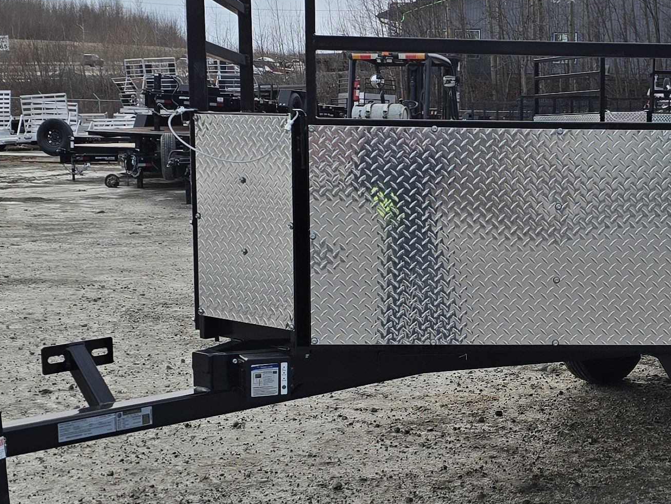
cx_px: 508
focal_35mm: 70
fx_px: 1357
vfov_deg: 20.9
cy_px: 351
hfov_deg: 27.4
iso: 50
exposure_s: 1/180
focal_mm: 6.3
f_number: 1.7
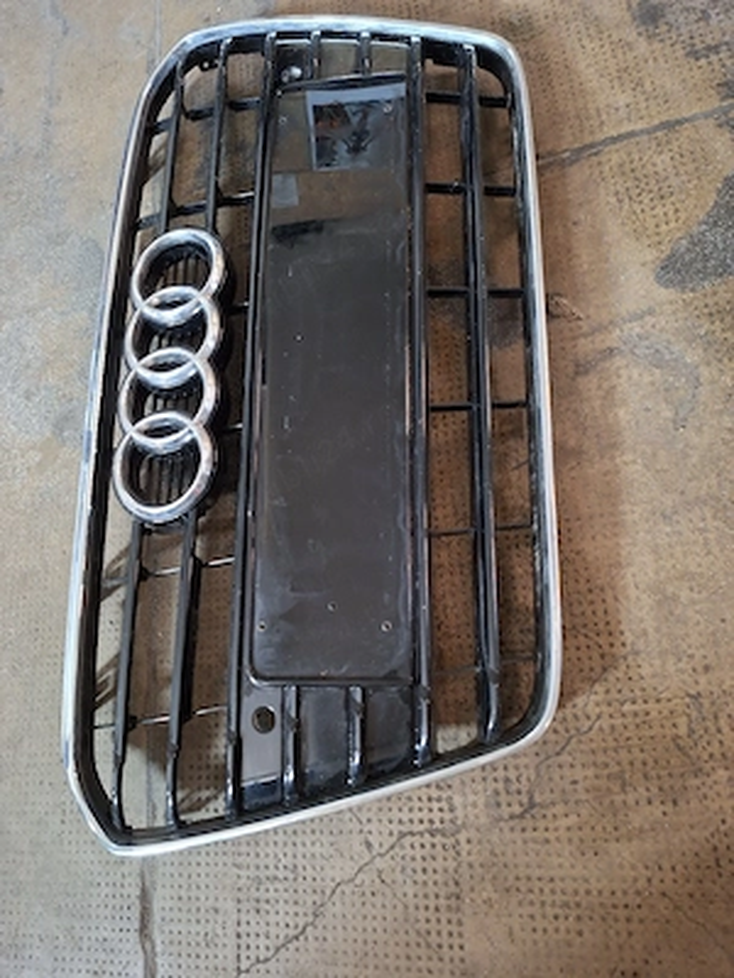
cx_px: 367
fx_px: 650
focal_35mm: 23
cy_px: 489
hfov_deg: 58.9
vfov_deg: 73.9
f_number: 1.8
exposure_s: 1/25
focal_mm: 5.54
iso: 640
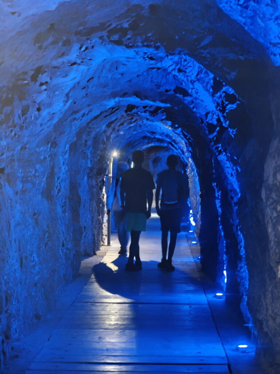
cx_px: 140
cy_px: 187
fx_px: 1294
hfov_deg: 12.3
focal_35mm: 120
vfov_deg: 16.4
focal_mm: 19.4
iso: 3200
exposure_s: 1/8.33
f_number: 2.5
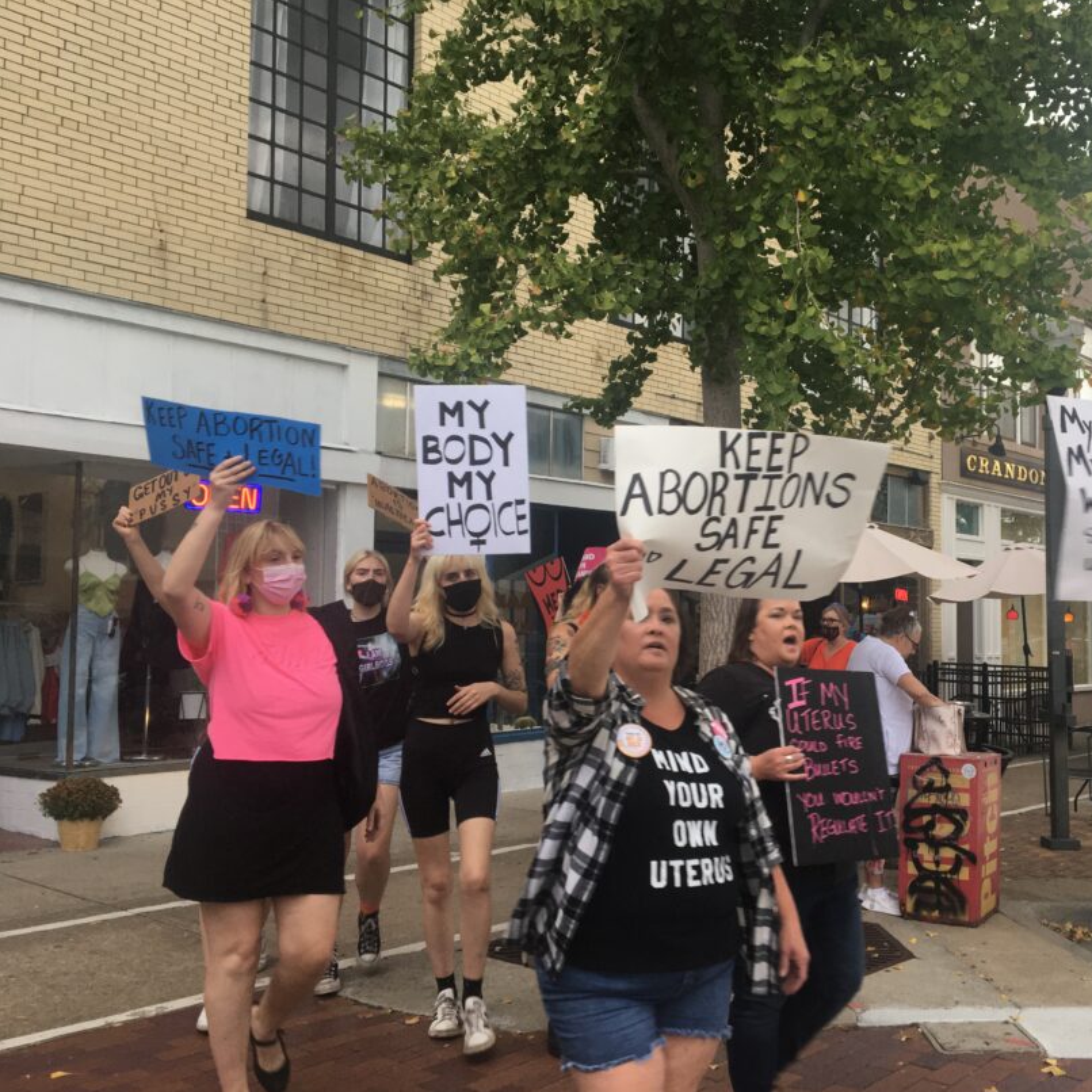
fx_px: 1249
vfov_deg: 47.2
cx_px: 744
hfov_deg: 46.3
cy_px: 556
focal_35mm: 35
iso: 40
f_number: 2.2
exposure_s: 1/120
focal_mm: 4.15
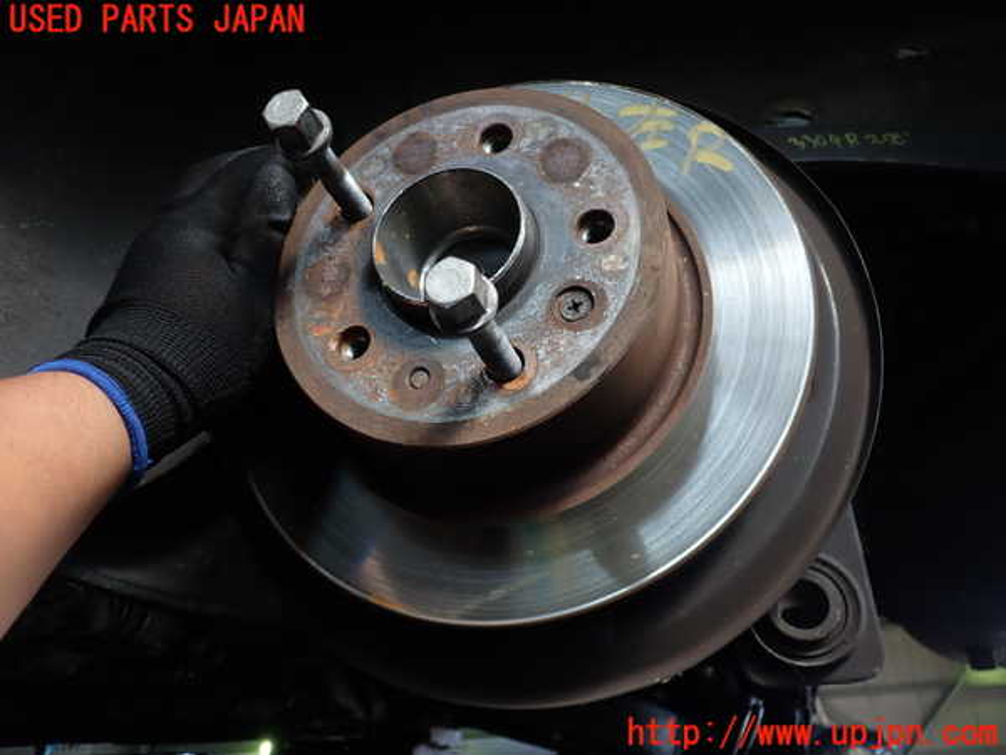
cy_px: 378
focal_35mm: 30
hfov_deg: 60.0
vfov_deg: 46.8
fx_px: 872
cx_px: 503
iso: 100
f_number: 2.3
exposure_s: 1/100
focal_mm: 5.4
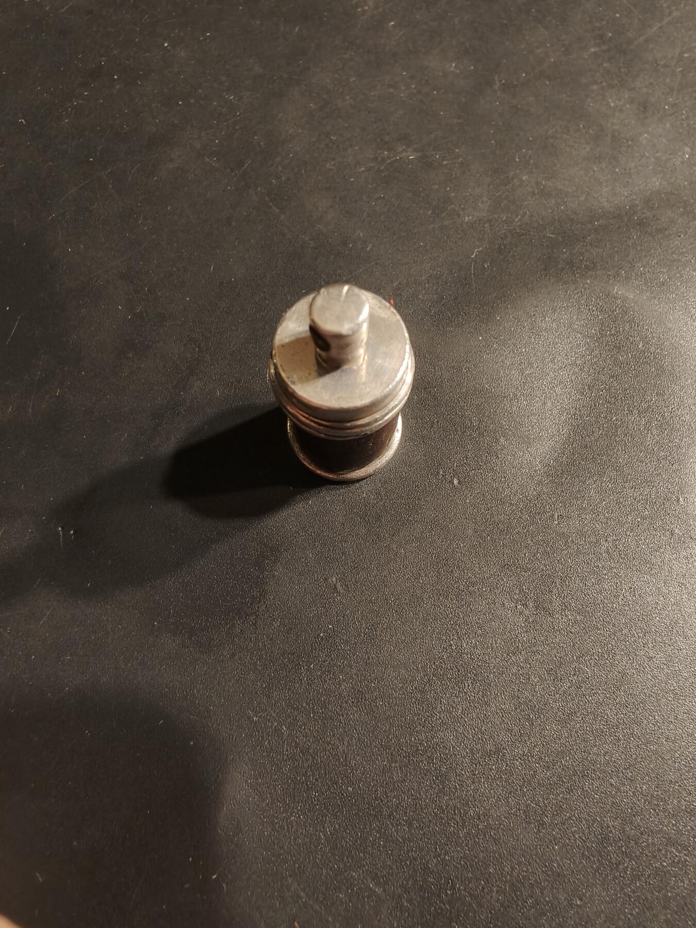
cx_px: 348
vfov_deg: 73.9
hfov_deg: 58.9
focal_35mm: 23
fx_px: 617
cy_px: 464
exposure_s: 1/91.2
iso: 250
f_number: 2
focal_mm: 2.32
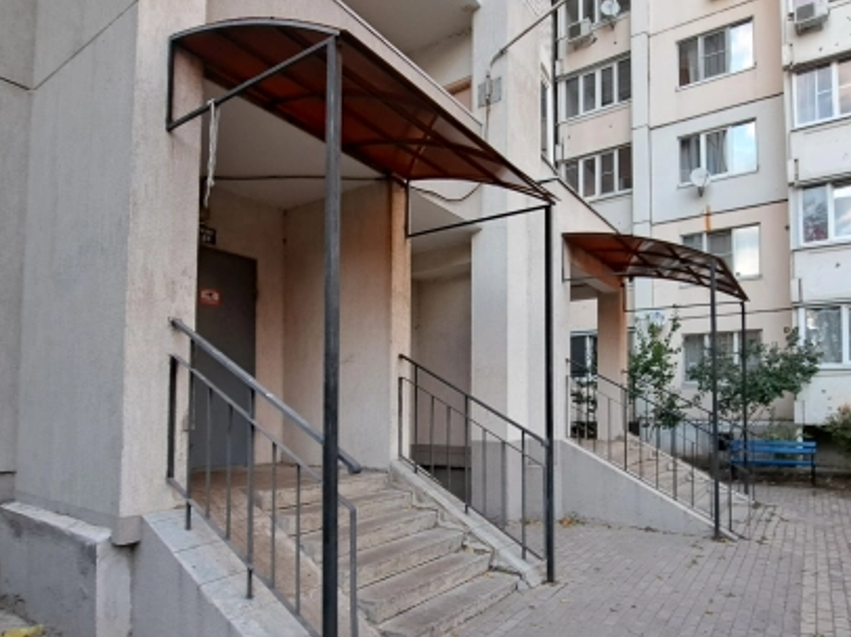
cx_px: 511
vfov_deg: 65.0
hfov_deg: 80.8
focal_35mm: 20
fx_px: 491
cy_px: 398
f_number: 2.2
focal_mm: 1.74
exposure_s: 1/50
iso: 100
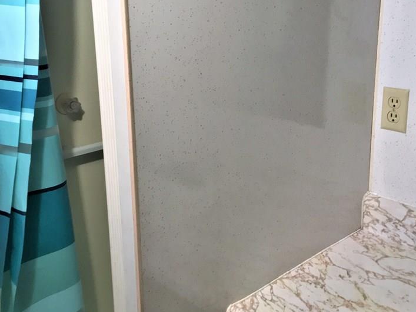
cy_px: 111
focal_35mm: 42
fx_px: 505
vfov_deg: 34.1
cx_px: 207
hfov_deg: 44.8
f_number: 2.2
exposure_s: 1/30
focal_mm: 4.15
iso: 125
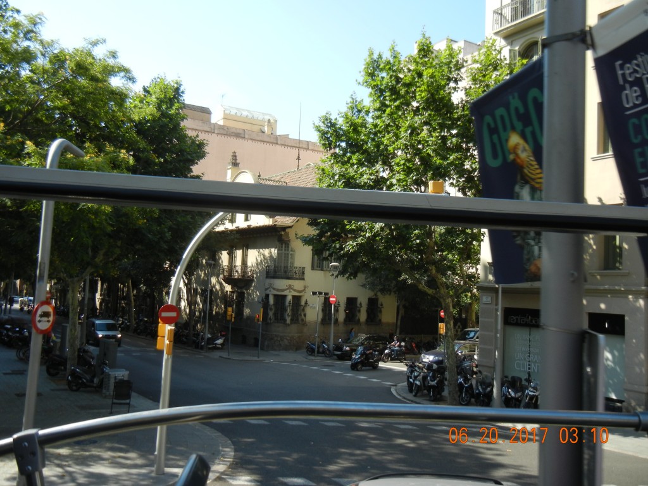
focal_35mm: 34
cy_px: 243
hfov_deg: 54.0
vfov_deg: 41.8
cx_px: 324
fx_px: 636
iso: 160
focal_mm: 6.2
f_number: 3.6
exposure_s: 1/531
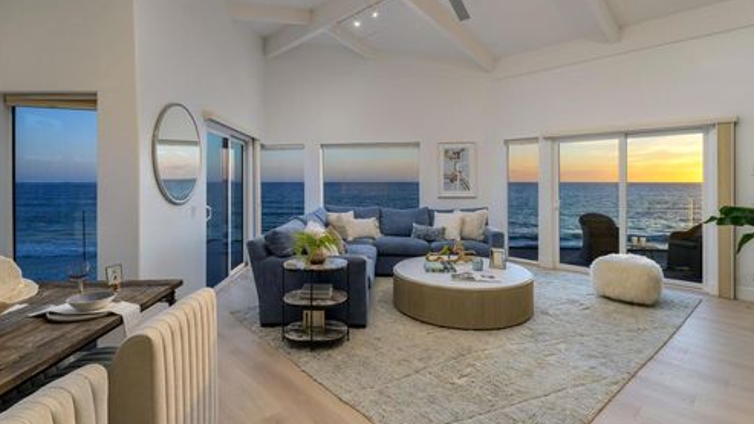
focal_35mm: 18
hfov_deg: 93.8
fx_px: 353
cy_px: 198
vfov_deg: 61.9
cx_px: 379
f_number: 10
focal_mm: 16.6
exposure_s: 1/25
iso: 100
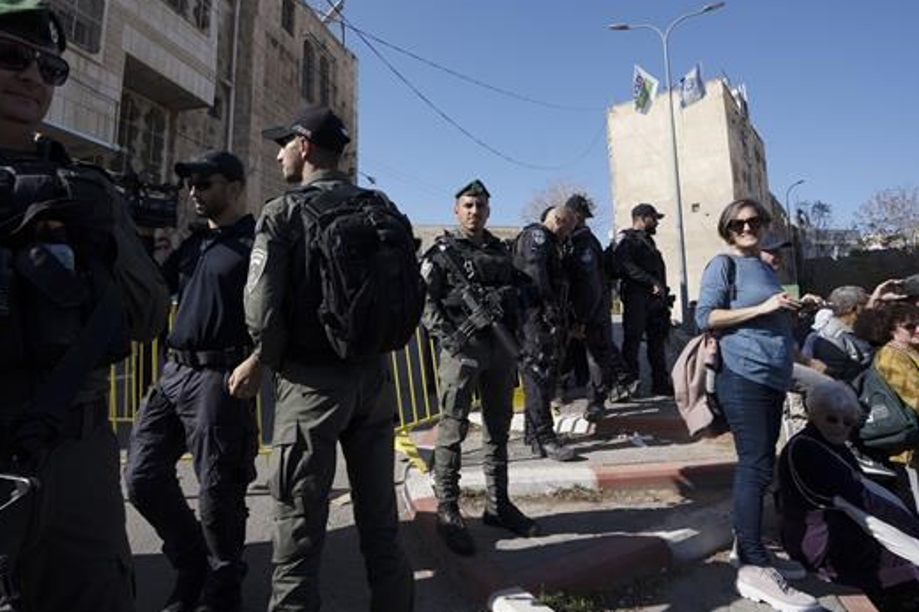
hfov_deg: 83.3
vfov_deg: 61.3
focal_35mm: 20
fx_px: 510
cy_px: 243
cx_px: 385
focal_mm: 16
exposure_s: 1/1250
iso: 400
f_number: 8
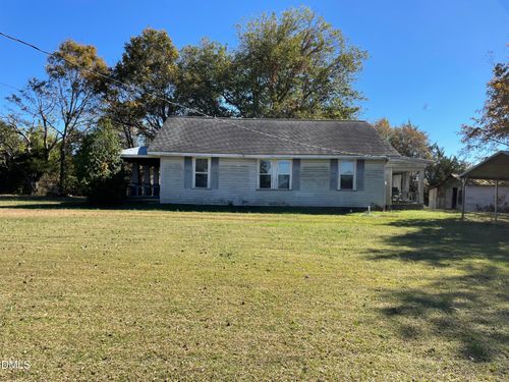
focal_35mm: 26
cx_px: 254
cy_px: 191
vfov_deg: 53.1
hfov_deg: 67.3
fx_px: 382
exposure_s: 1/1855
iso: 32
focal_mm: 4.2
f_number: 1.6
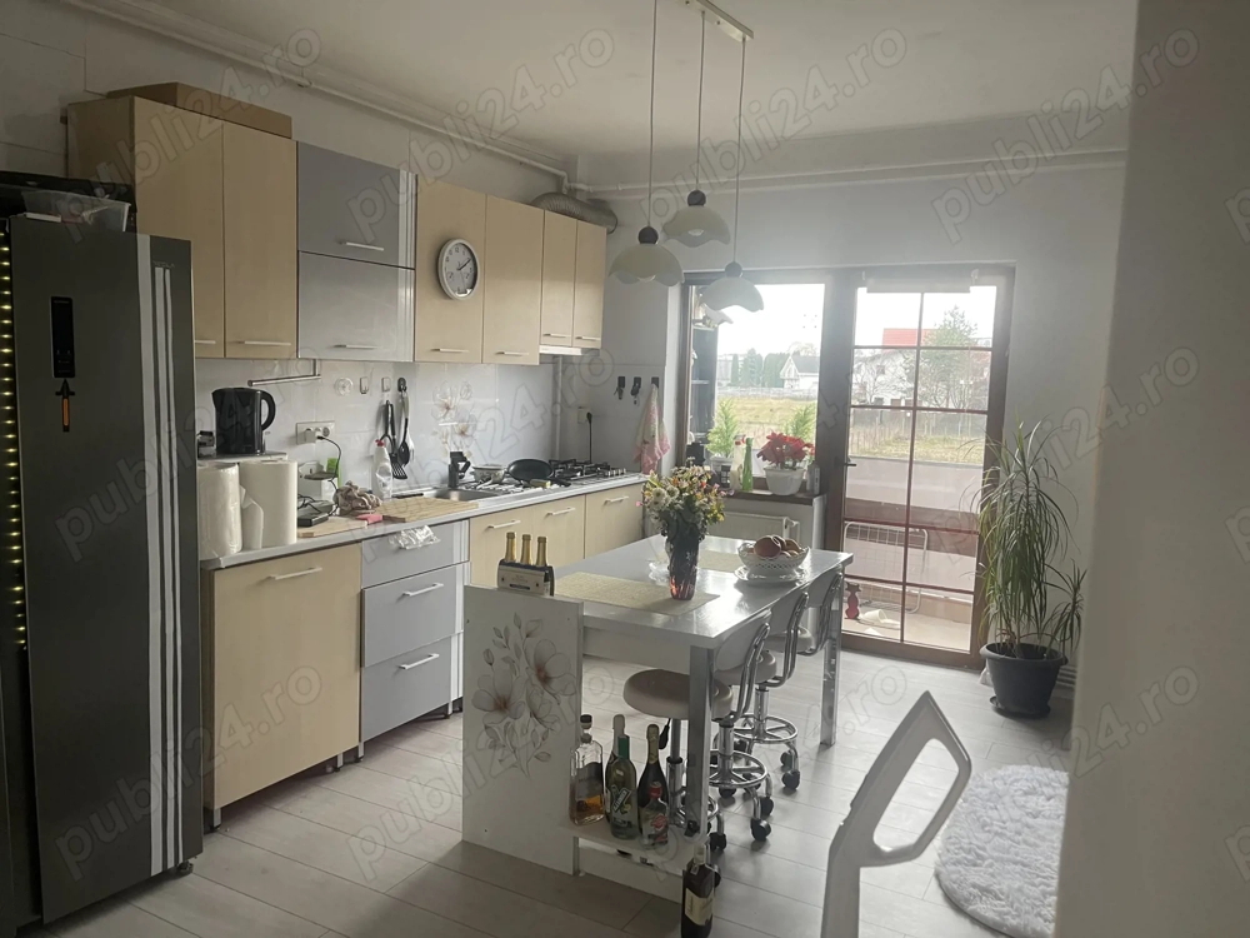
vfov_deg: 54.9
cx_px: 625
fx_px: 903
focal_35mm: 25
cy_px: 469
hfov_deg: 69.4
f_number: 1.6
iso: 80
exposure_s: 1/50
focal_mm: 5.1
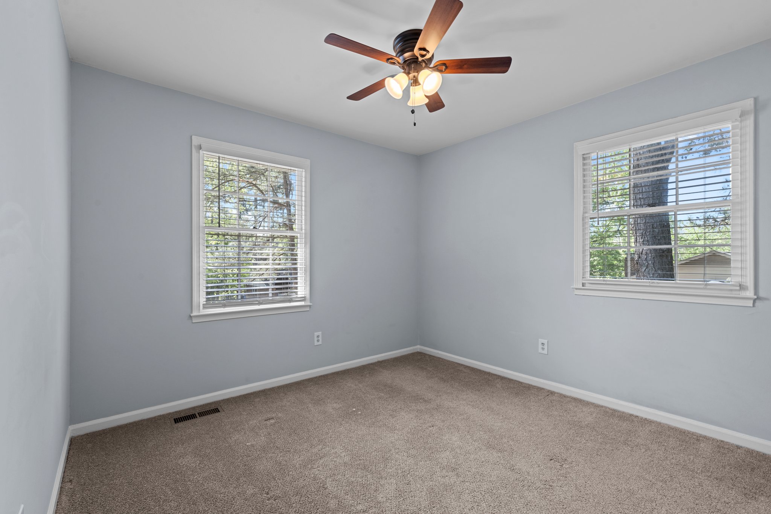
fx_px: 321
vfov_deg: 77.3
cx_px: 386
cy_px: 257
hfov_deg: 100.4
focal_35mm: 15
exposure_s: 1/5
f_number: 7.1
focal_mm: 15
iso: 400
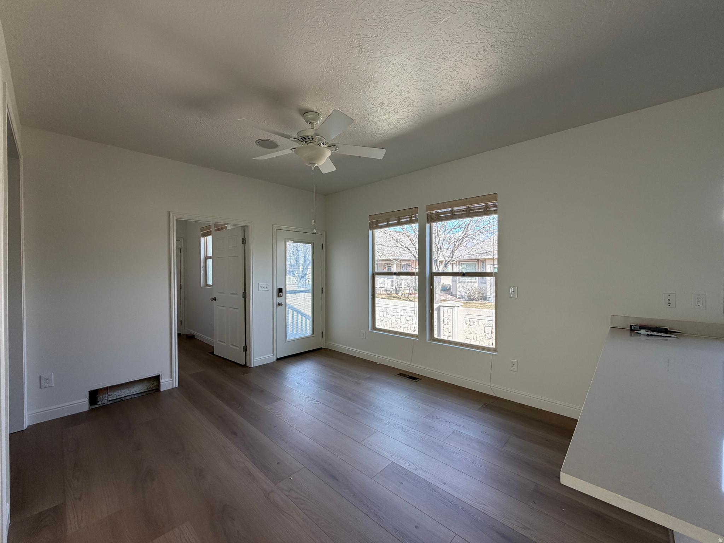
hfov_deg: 102.1
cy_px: 272
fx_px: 293
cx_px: 362
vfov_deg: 85.7
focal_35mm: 14
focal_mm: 2.22
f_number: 2.2
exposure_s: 1/121
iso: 80
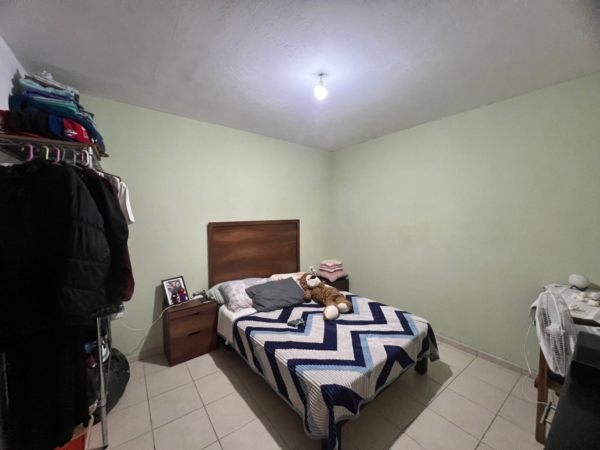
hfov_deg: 106.2
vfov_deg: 89.9
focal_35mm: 13
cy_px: 225
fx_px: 225
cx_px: 300
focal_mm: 1.57
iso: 800
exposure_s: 1/60
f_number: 1.8
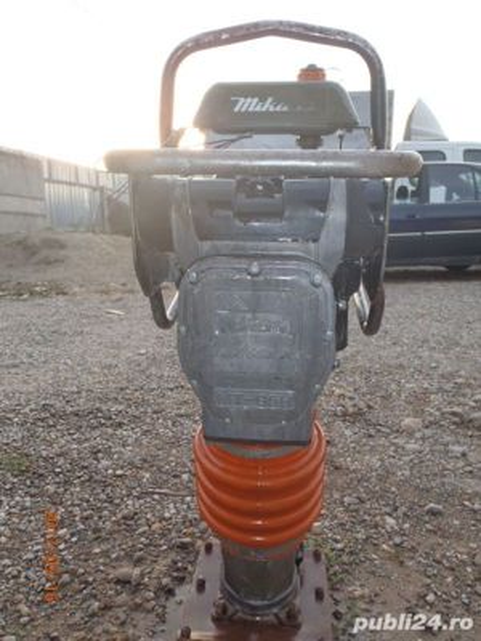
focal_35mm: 28
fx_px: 519
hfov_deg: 49.7
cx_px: 240
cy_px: 320
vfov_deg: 63.4
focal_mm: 5
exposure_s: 1/60
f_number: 3.5
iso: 80
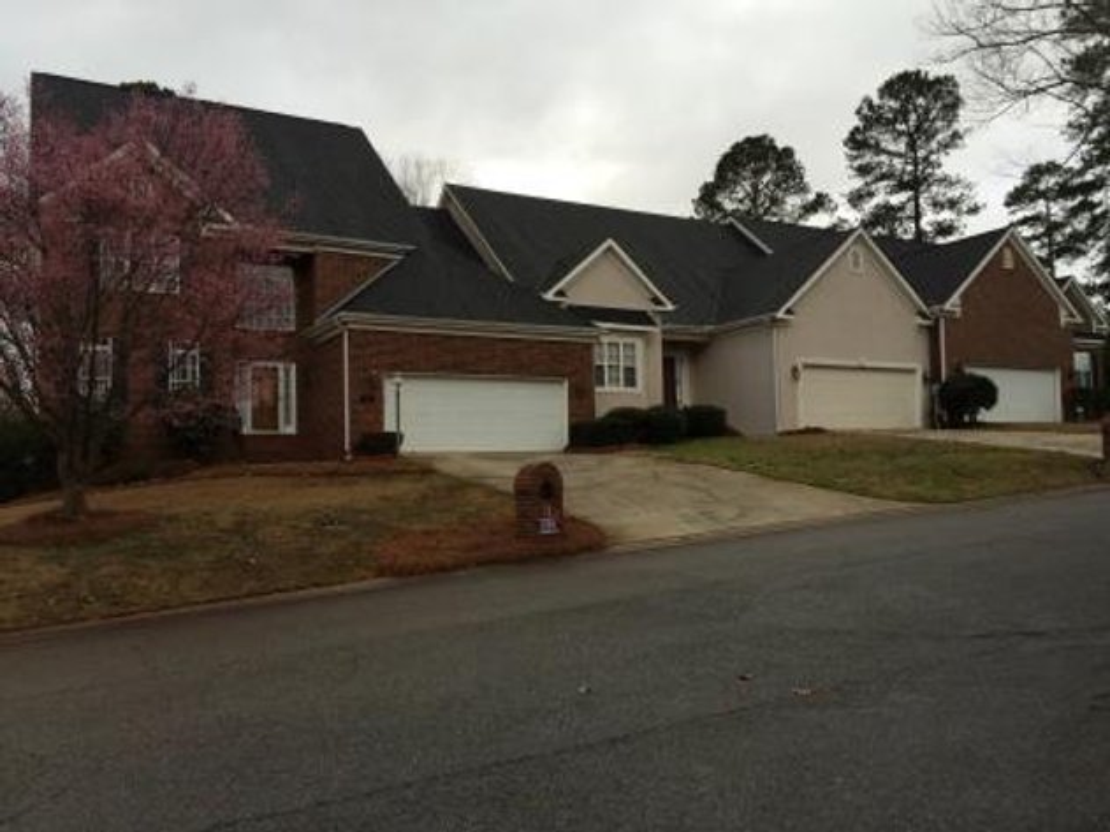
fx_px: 930
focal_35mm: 29
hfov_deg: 61.7
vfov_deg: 48.2
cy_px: 416
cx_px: 555
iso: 32
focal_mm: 4.15
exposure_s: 1/204
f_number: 2.2
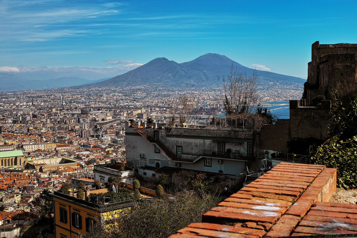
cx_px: 178
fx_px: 446
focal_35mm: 45
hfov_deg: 43.6
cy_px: 119
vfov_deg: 29.9
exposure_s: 1/1000
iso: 200
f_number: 7.1
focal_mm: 30
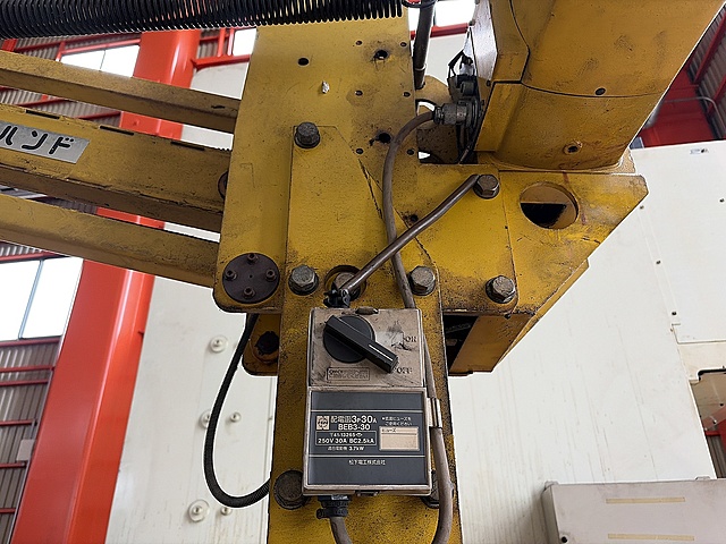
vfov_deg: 53.1
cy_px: 272
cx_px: 363
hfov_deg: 67.3
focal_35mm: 26
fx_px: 545
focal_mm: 5.96
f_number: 1.6
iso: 125
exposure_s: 1/67
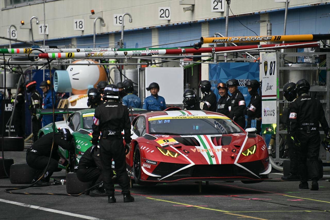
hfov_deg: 6.9
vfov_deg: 4.6
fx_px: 2750
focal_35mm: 300
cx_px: 165
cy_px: 110
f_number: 5.6
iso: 200
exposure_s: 1/1500
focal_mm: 300
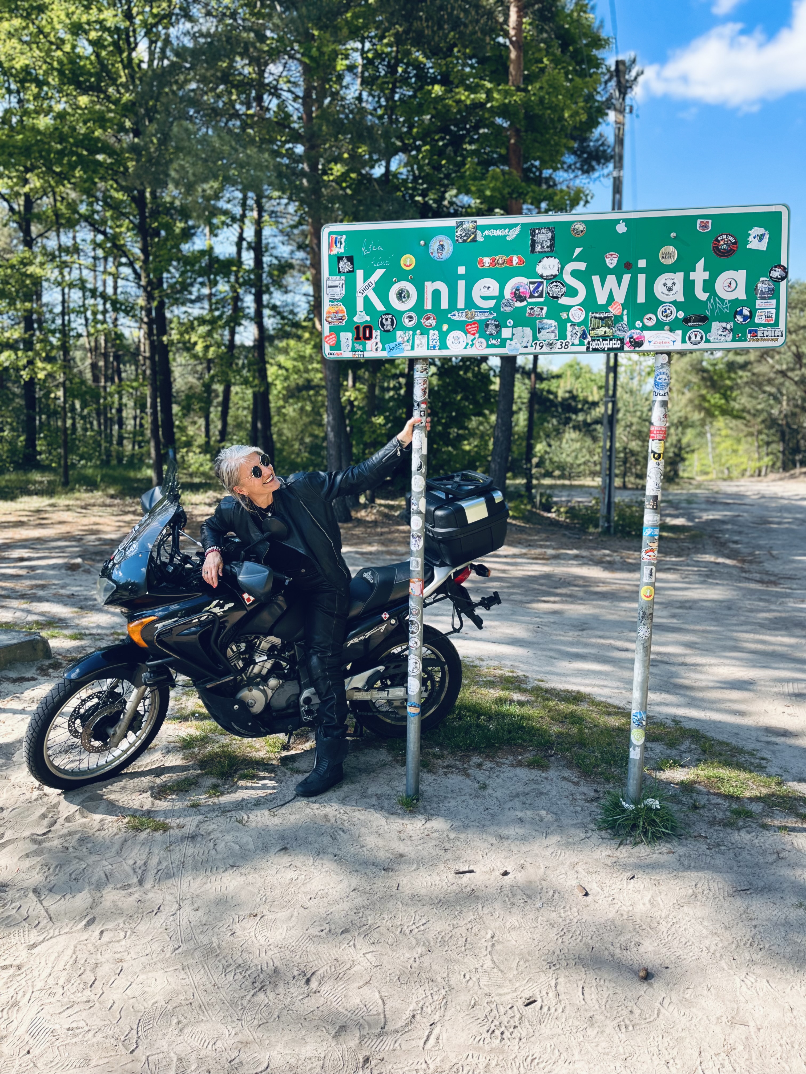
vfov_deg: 67.3
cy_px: 537
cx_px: 403
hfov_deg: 53.1
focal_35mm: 26
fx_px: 807
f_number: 1.6
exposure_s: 1/761
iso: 50
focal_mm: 5.1
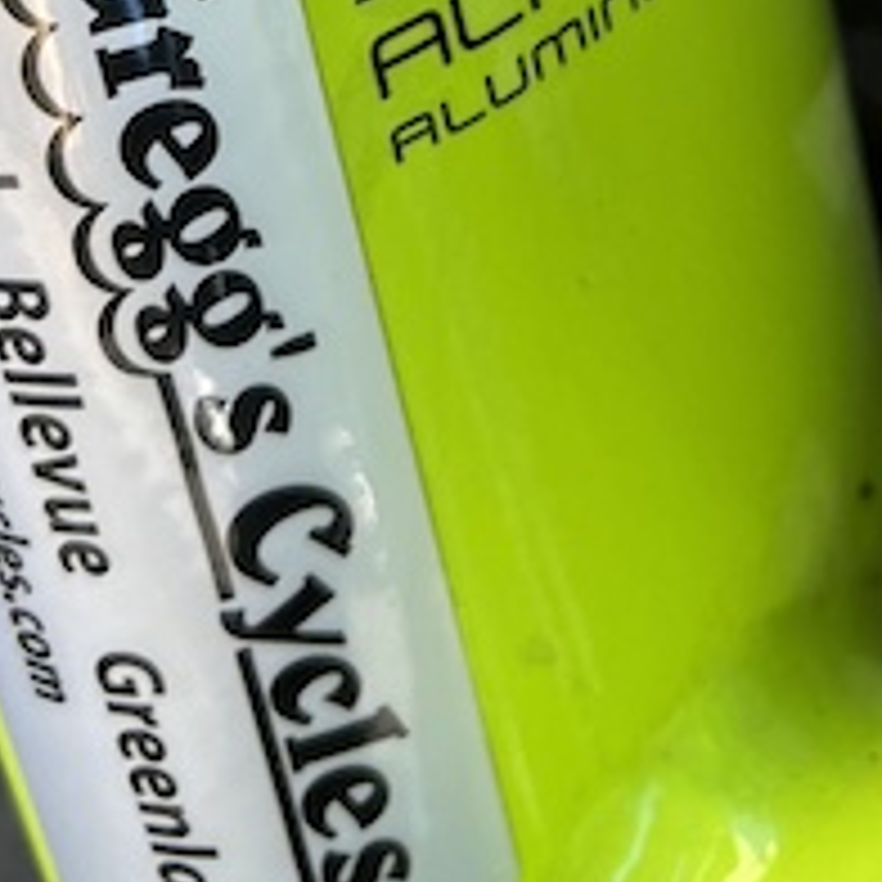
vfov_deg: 16.4
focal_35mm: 94
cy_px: -544
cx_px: 504
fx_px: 2710
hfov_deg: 18.5
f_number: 1.6
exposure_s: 1/151
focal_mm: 5.1
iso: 32
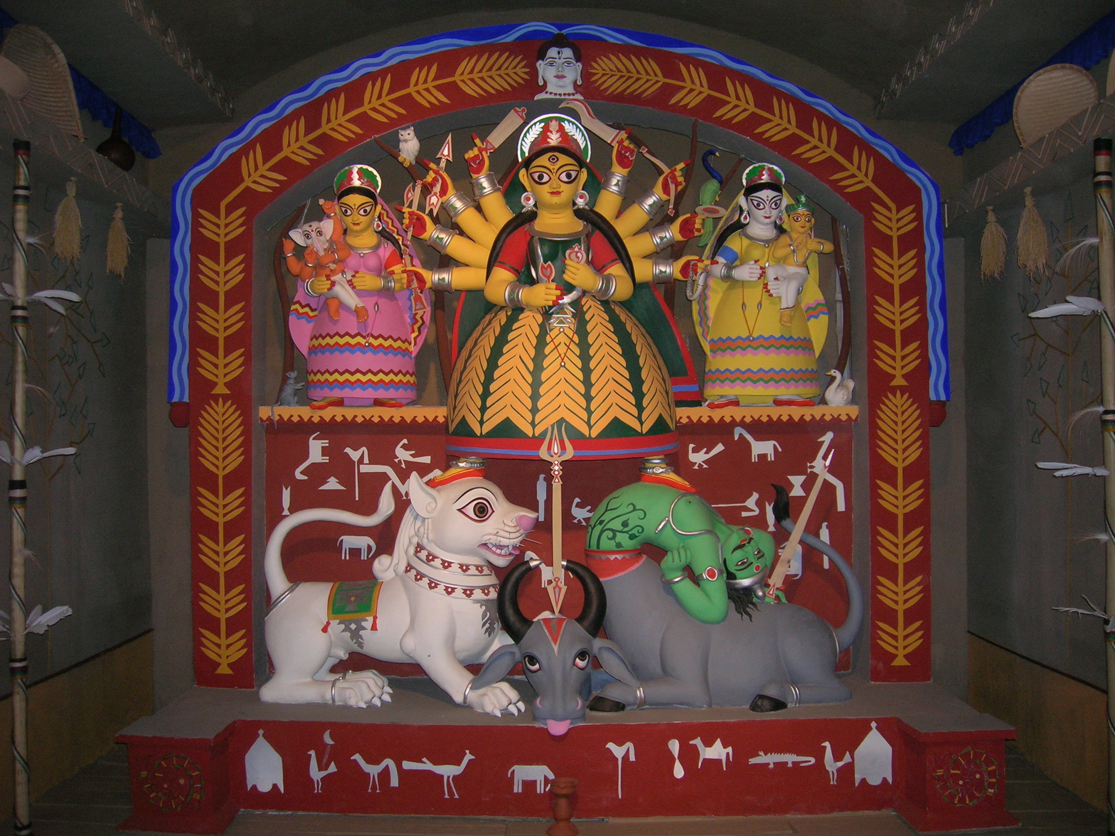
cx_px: 558
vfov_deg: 41.8
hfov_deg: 54.0
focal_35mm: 34
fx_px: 1095
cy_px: 418
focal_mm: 5.7
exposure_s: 1/60.1
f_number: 2.9
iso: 97
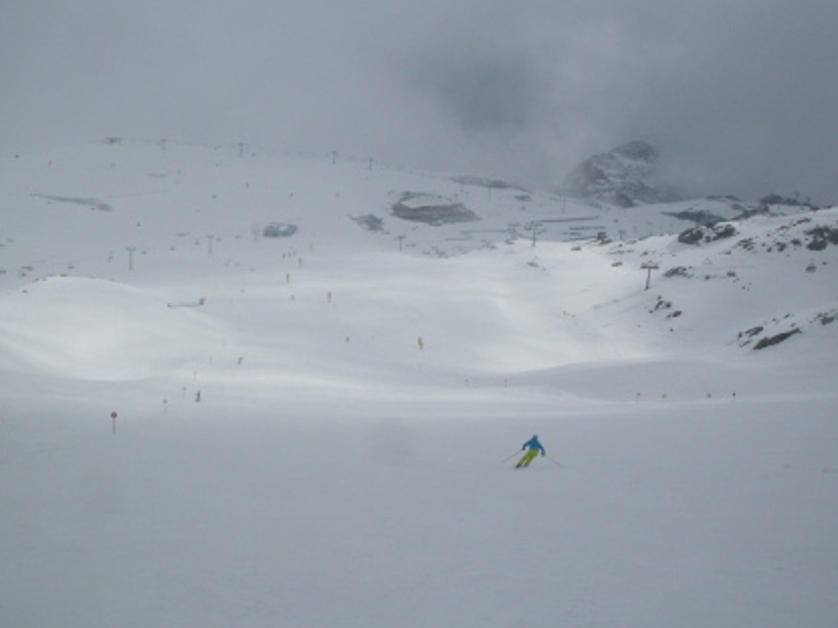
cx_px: 400
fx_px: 1065
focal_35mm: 44
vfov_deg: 32.9
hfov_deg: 42.9
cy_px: 301
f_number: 8.4
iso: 80
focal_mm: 6.3
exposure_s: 1/1500
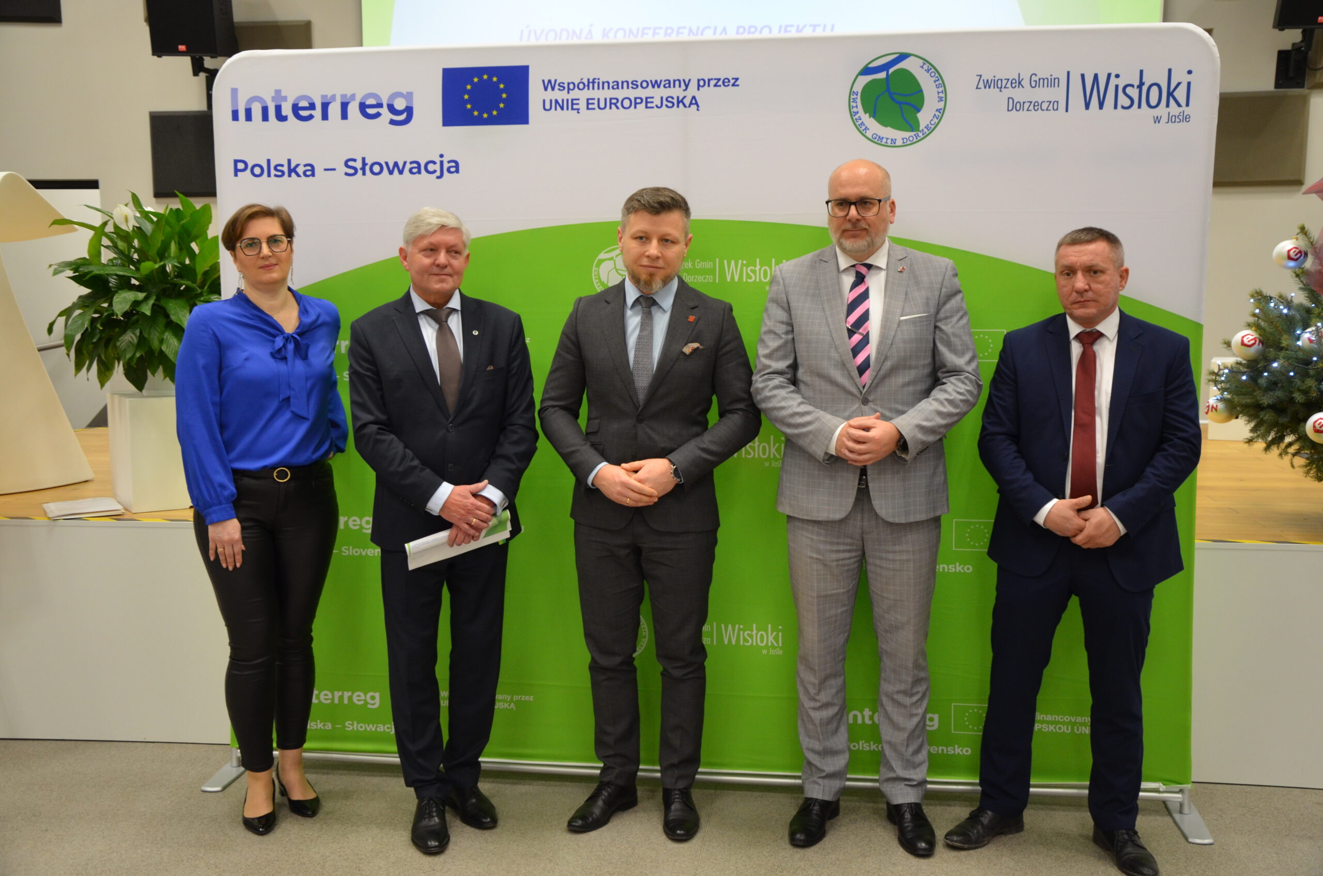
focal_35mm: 38
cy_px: 438
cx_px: 662
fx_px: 1375
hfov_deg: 51.4
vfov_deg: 35.3
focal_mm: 25
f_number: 4
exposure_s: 1/60
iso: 720
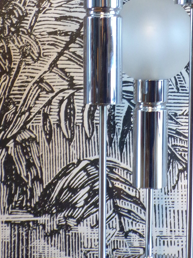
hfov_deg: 17.4
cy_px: 33
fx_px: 625
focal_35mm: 84
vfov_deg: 22.8
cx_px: 158
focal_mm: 6.6
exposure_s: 1/17
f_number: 3.3
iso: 263
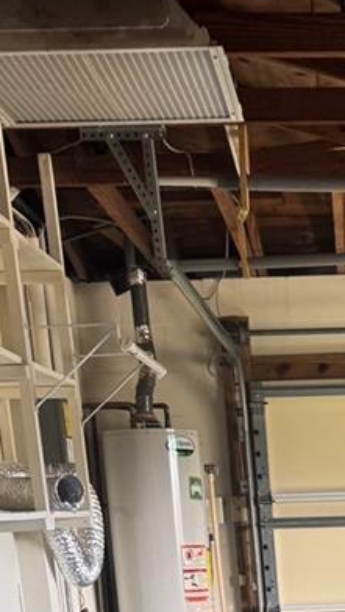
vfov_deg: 22.0
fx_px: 1299
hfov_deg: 14.5
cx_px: 450
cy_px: 916
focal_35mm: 80
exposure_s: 1/60
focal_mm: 6.76
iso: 125
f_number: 1.78
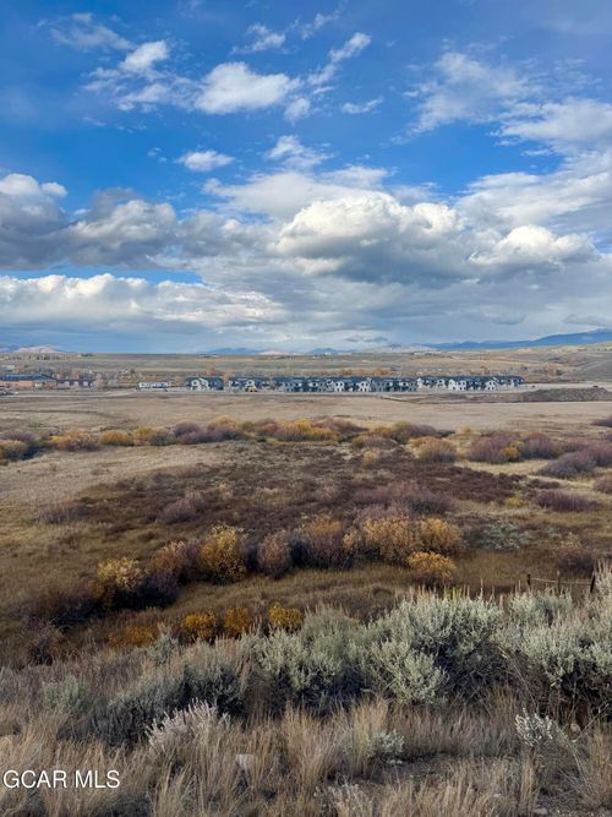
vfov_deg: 71.6
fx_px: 566
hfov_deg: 56.8
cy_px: 408
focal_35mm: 24
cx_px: 306
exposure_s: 1/3096
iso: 80
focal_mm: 6.76
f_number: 1.78
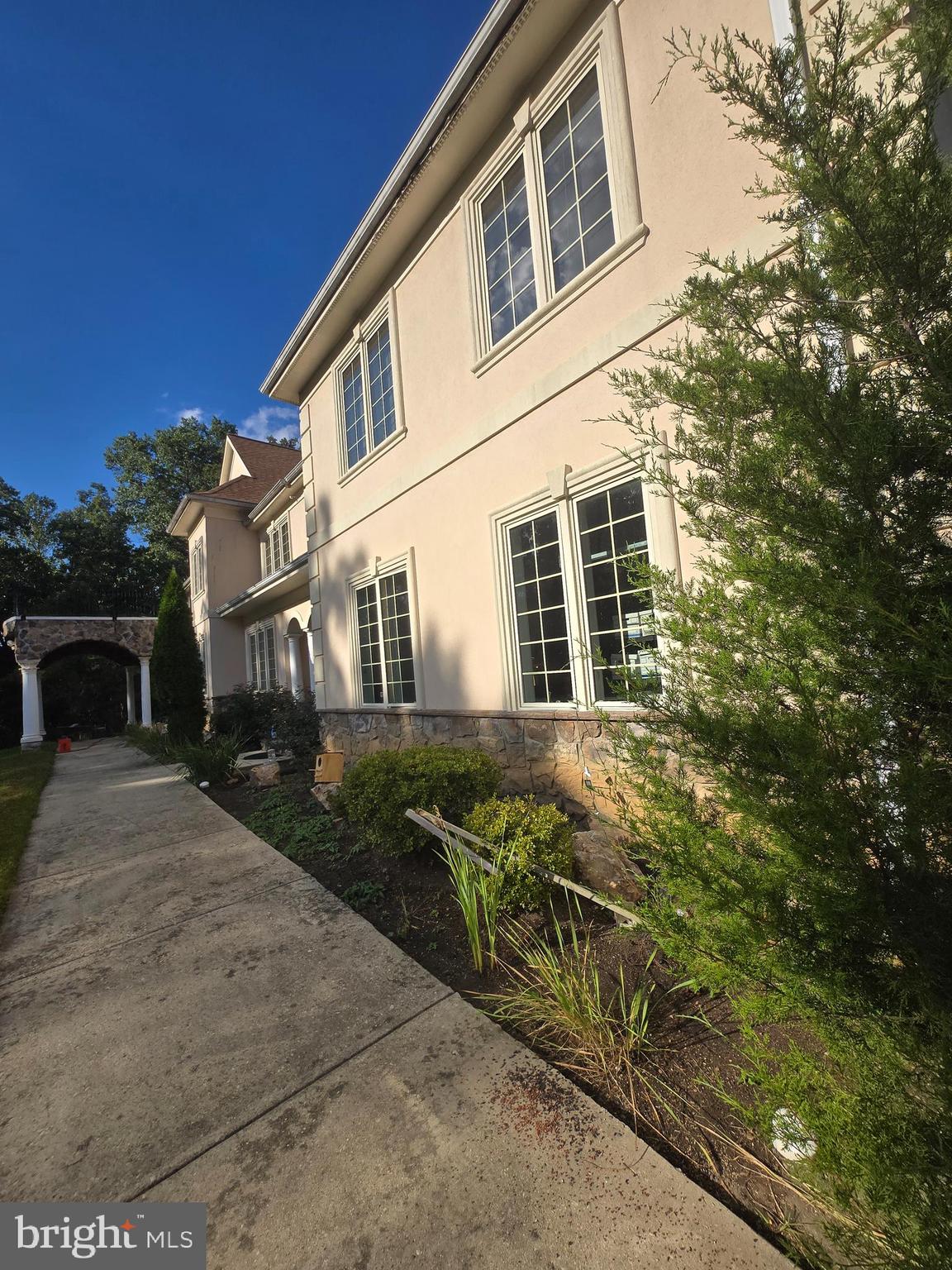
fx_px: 477
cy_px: 635
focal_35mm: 13
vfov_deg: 106.2
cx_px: 476
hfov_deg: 89.9
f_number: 2.2
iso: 25
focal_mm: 1.7
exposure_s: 1/1497
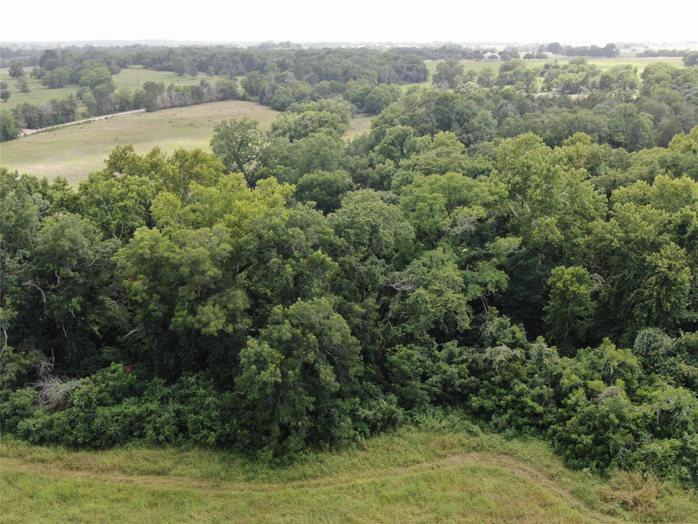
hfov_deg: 44.8
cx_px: 349
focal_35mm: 42
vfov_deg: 34.3
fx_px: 847
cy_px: 262
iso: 100
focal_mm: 7.23
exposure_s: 1/200
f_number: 3.5
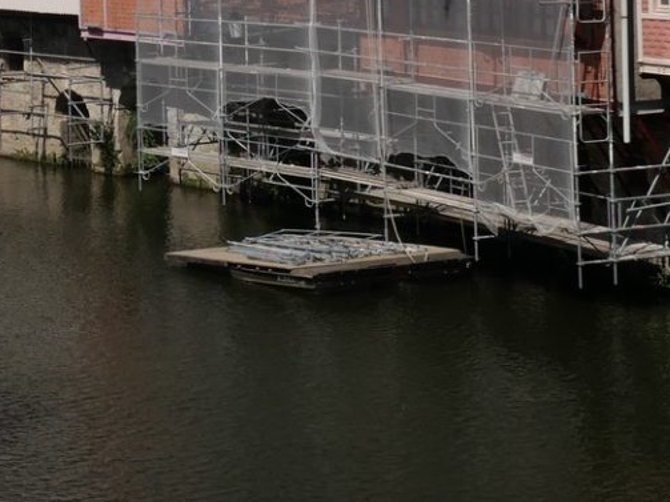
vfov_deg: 12.3
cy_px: -210
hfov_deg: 16.4
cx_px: -103
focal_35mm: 116
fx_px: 2245
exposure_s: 1/640
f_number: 10
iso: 200
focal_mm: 19
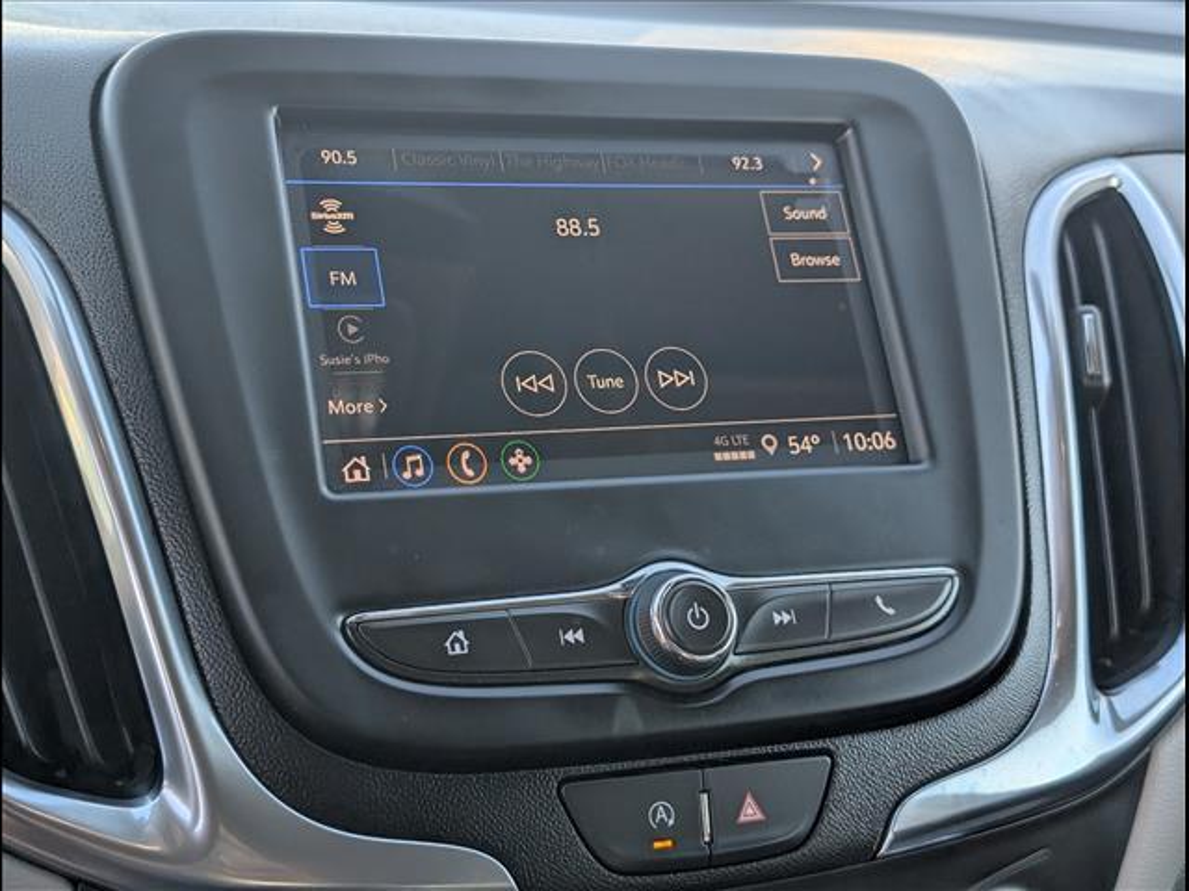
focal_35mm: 49
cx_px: 594
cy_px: 446
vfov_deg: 29.7
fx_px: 1683
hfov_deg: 38.9
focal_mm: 6.9
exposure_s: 1/172
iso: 37
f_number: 1.68
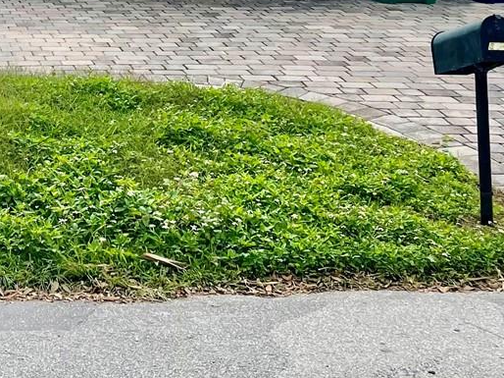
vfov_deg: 17.0
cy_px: -131
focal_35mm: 81
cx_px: -37
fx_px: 1179
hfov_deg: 22.9
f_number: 1.6
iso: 32
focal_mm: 4.2
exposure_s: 1/5814
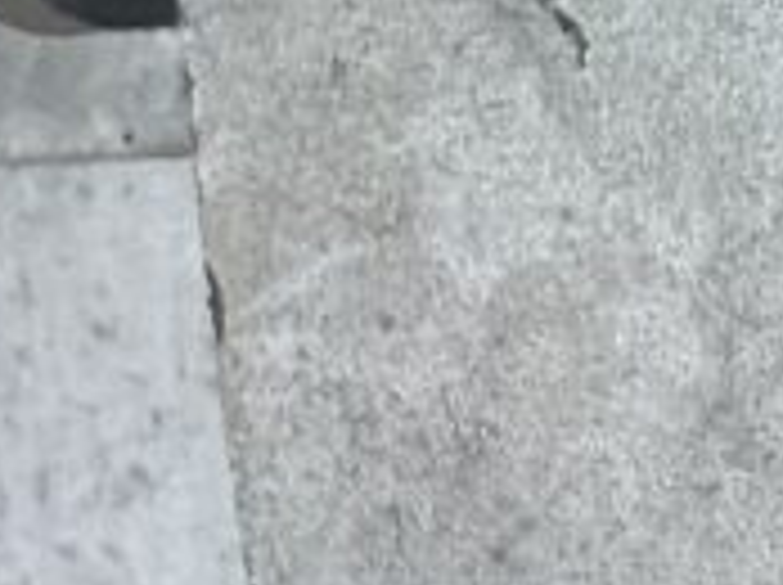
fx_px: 3727
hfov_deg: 11.0
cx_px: 1516
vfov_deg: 8.9
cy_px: 63
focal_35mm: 165
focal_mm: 3
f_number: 1.8
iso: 64
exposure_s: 1/122
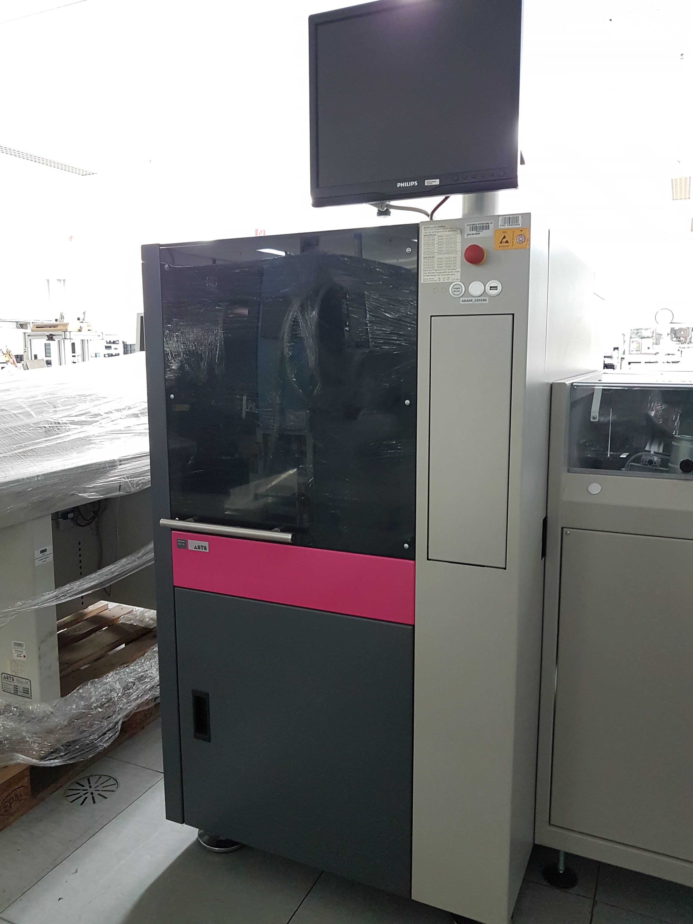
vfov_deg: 67.3
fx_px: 694
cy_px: 462
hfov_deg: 53.1
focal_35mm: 26
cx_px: 346
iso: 200
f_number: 1.7
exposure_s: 1/17
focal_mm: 4.2
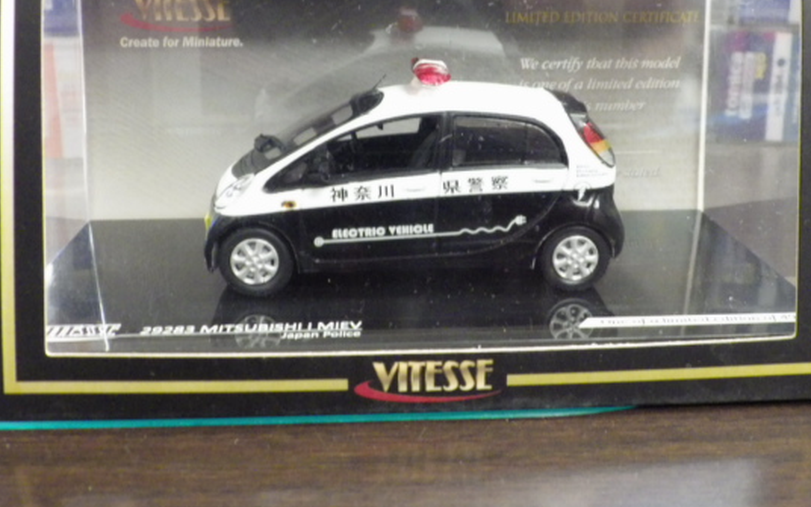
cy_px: 166
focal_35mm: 43
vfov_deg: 29.6
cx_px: 421
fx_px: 950
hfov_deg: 46.2
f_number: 3.4
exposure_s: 1/25
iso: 1000
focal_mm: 6.2
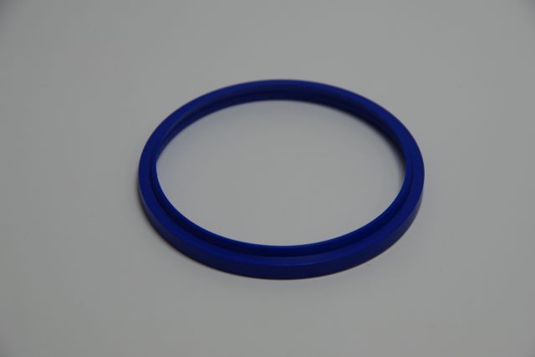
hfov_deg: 19.5
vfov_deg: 13.0
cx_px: 268
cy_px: 178
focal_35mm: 105
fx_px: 1561
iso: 100
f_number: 8
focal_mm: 70
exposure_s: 1/25
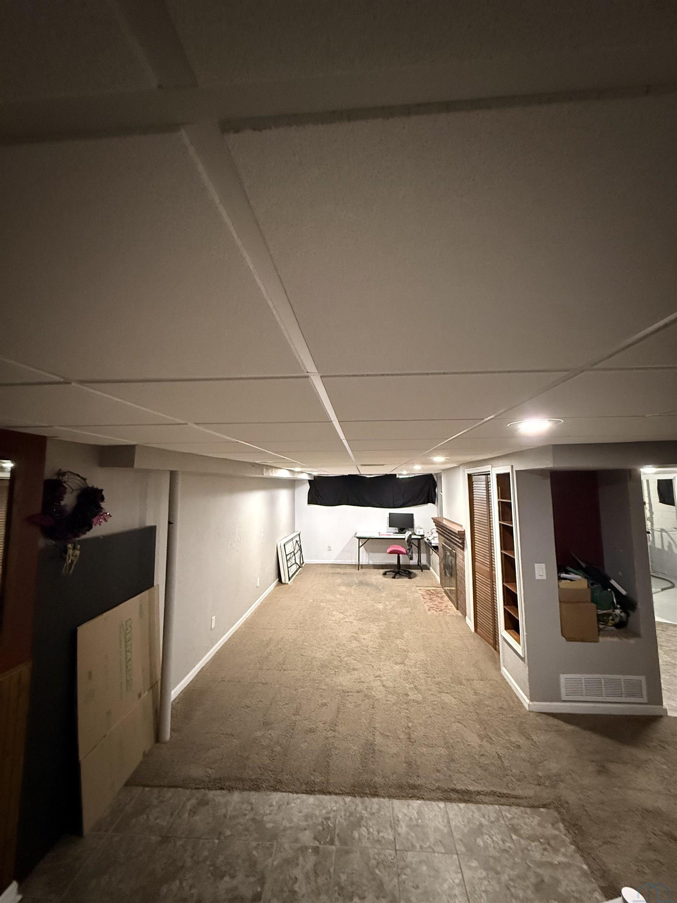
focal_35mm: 14
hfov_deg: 85.7
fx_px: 365
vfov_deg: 102.1
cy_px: 452
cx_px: 338
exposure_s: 1/60
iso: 1250
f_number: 2.2
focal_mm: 2.22
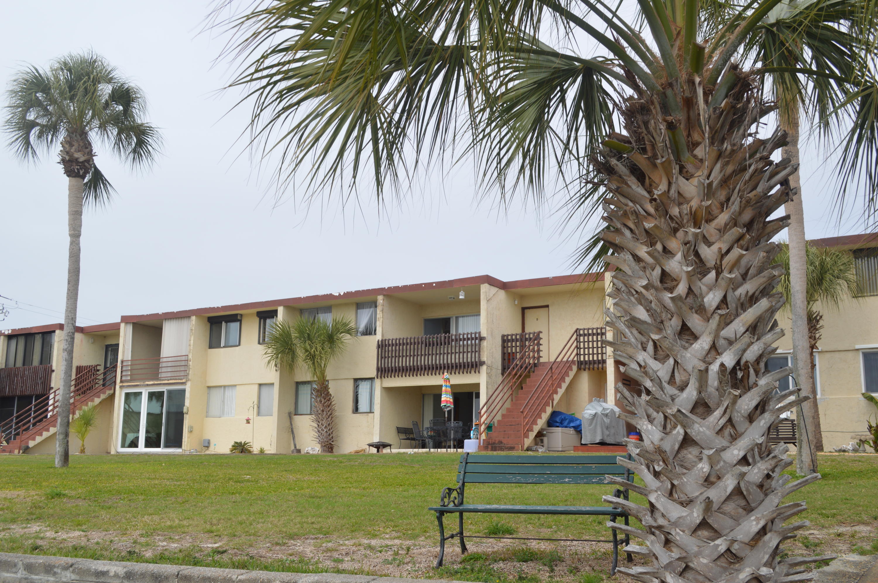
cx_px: 439
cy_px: 292
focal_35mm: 36
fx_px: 877
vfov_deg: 36.8
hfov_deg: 53.2
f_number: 8
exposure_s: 1/250
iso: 100
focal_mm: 24
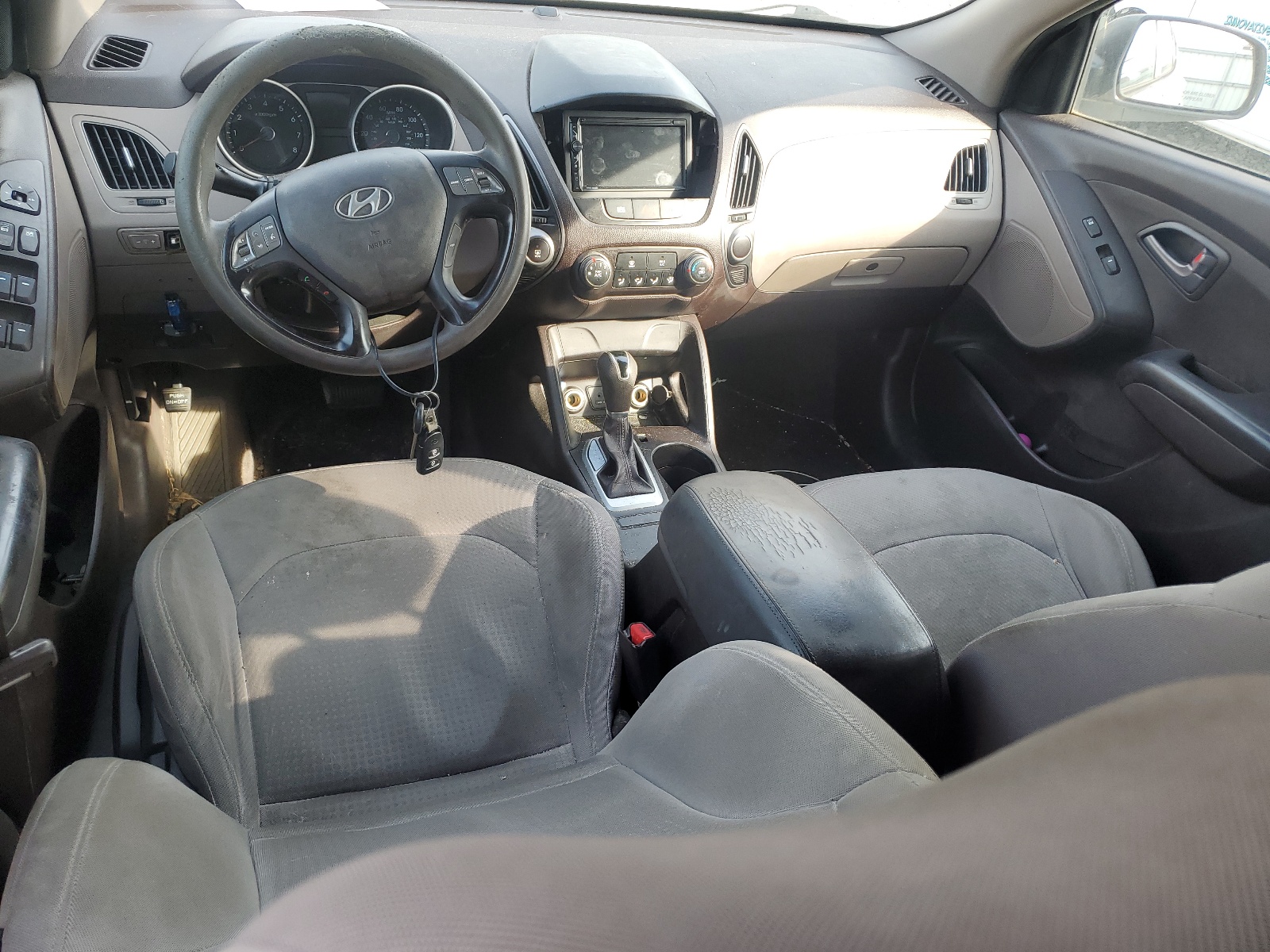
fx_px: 954
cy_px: 476
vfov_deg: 53.1
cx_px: 635
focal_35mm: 26
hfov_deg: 67.3
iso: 50
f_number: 1.5
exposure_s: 1/172
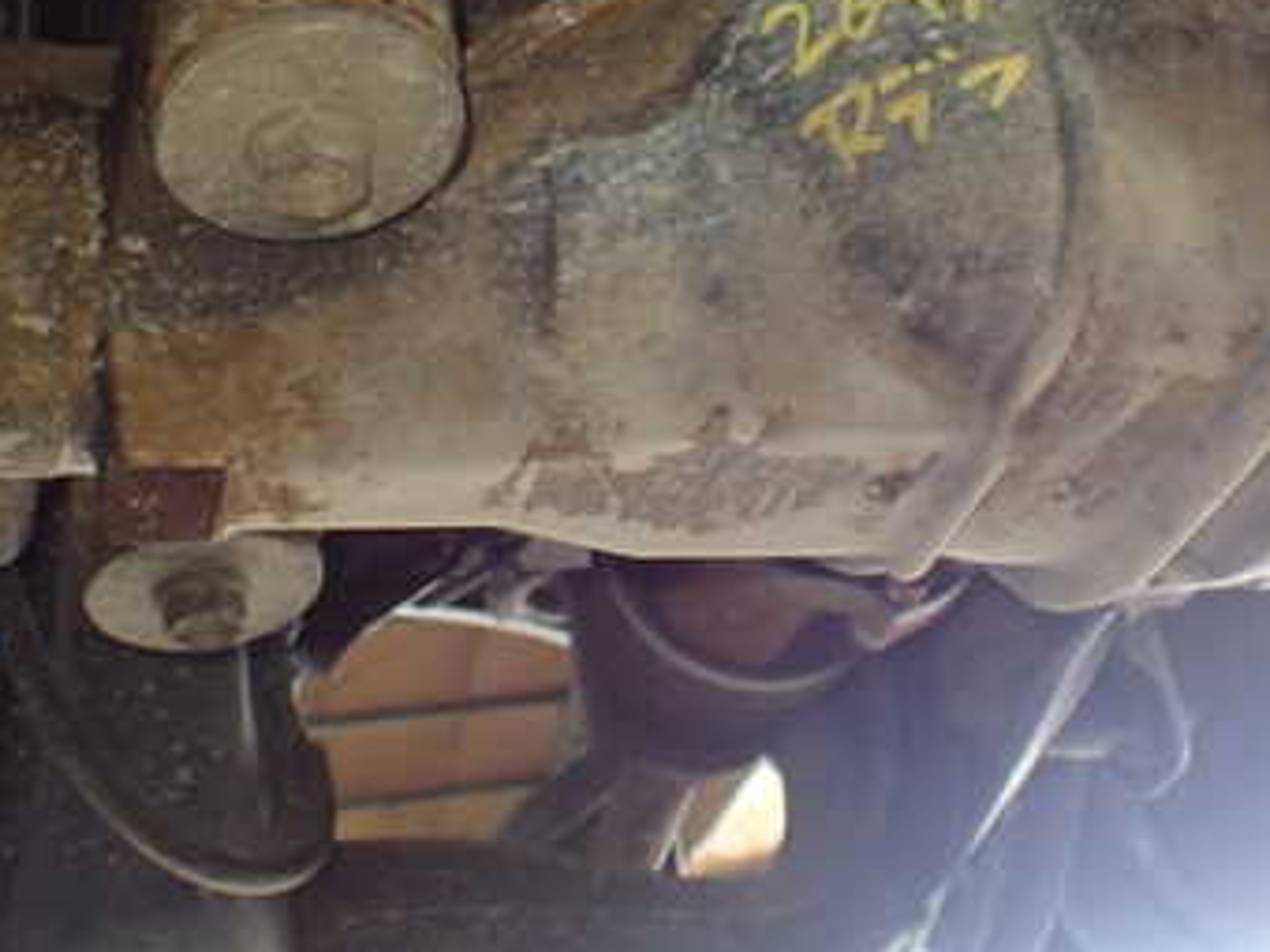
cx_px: 691
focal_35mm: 53
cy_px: 336
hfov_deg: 36.1
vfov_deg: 27.4
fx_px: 1944
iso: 800
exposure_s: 1/60
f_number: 2.3
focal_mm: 5.4
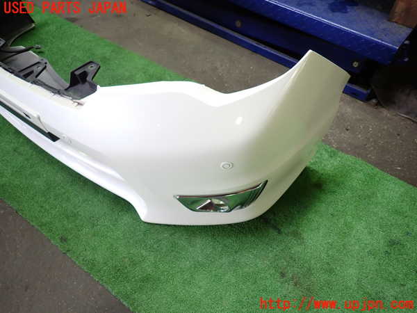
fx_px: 301
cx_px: 208
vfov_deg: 54.9
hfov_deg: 69.4
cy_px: 156
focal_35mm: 25
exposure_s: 1/60
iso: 200
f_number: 2
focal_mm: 4.5
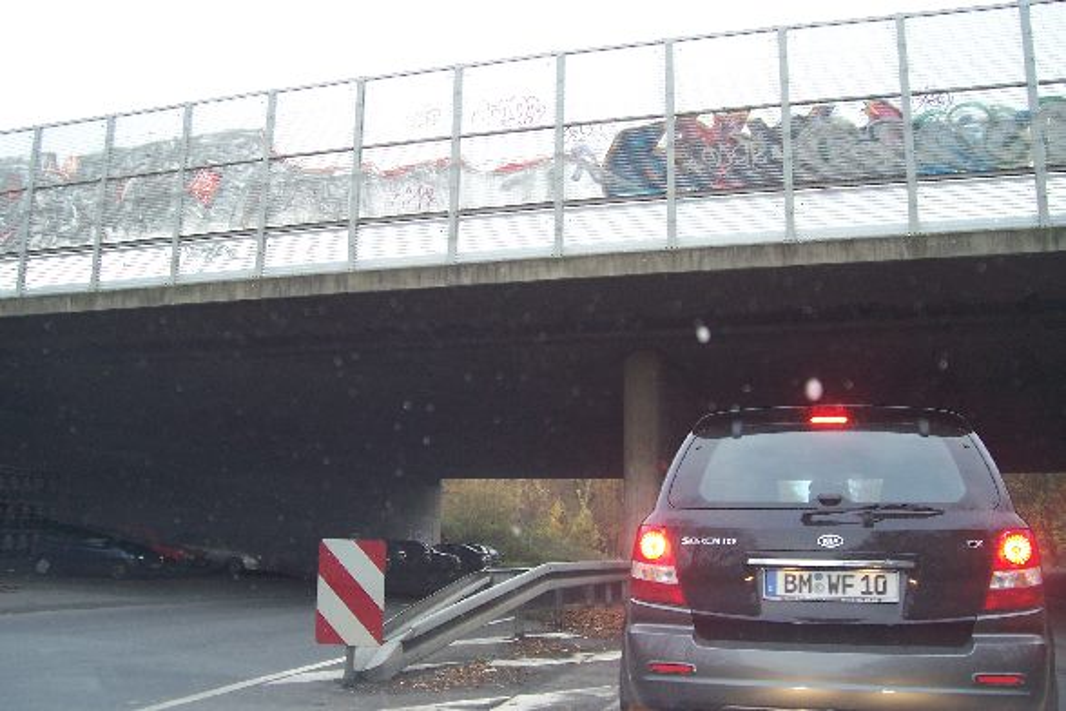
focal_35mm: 34
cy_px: 356
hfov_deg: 55.8
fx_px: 1007
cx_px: 533
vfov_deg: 38.9
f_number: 2.7
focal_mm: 5.6
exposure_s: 1/30
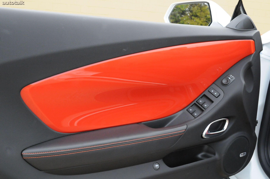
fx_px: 270
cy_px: 90
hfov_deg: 53.2
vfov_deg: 36.8
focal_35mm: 36
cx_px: 135
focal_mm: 24
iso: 2000
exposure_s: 1/160
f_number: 10
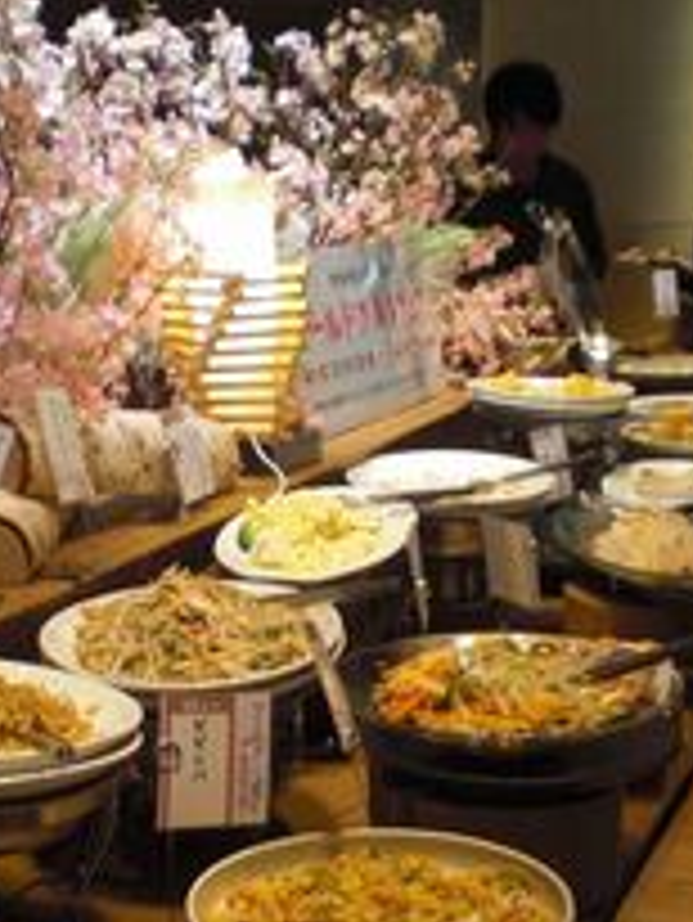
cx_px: 263
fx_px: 1707
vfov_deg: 30.2
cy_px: 551
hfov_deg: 22.9
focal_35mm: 64
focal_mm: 6.3
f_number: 3.1
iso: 400
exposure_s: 1/80
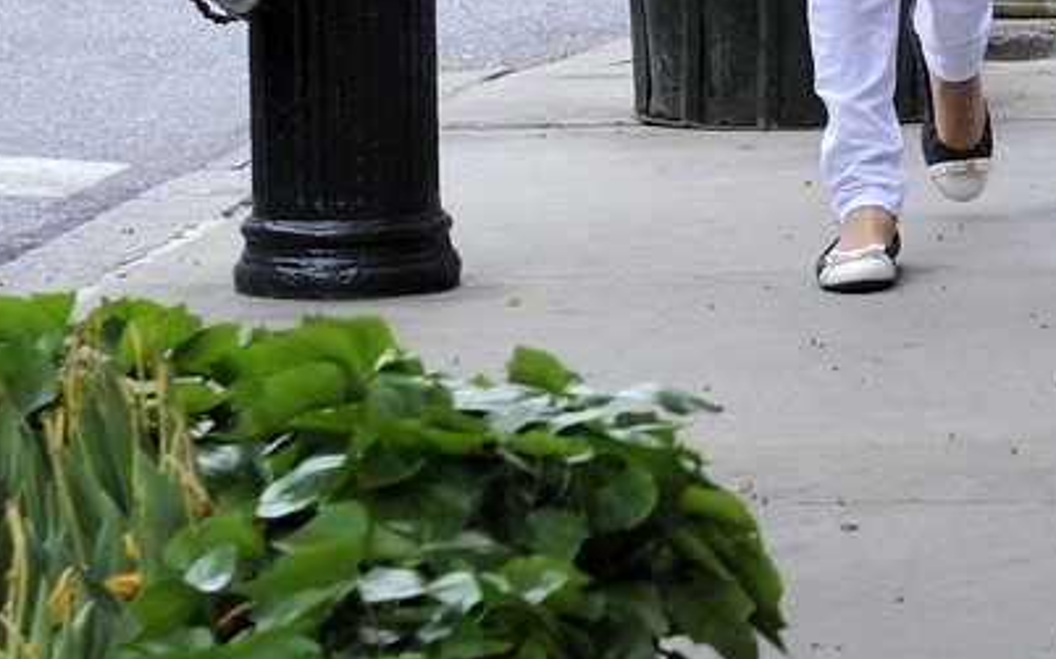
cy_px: -687
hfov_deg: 7.2
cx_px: 1891
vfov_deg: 4.6
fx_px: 8171
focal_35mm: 284
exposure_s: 1/320
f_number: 5
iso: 400
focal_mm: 70
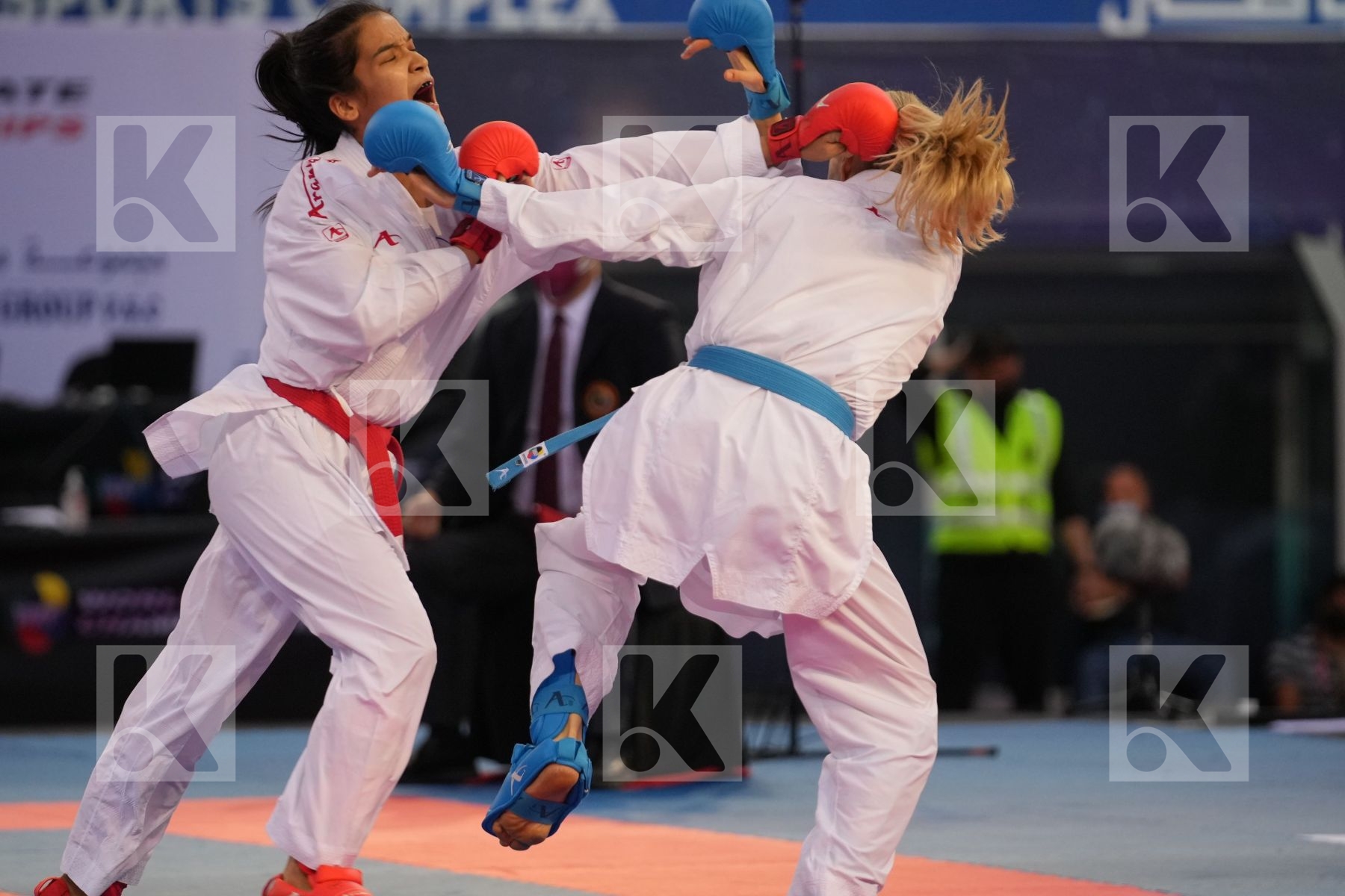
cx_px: 672
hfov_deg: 7.4
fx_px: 10460
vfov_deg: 4.9
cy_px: 448
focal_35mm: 280
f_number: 2.8
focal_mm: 187
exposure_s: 1/1000
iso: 1600
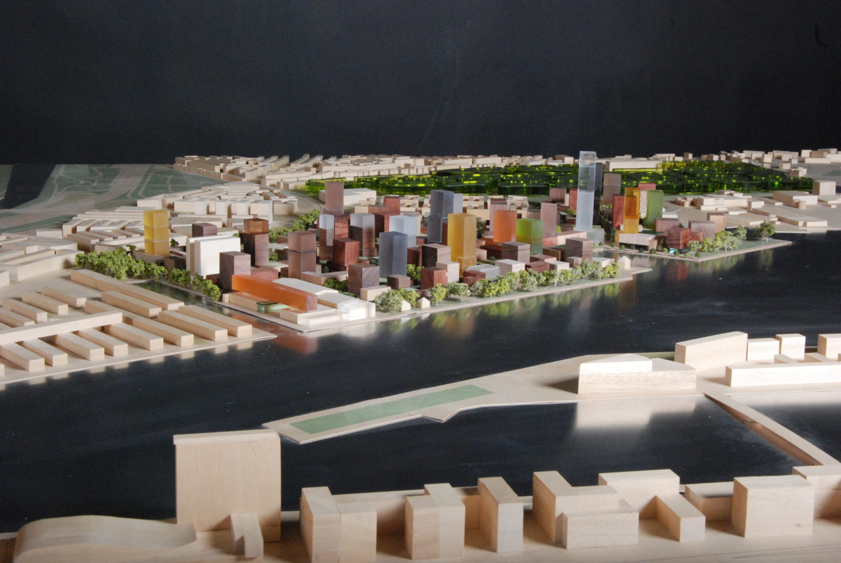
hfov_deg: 35.0
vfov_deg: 23.8
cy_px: 282
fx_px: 1333
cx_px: 420
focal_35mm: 57
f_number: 16
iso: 1600
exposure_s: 1/200
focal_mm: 38
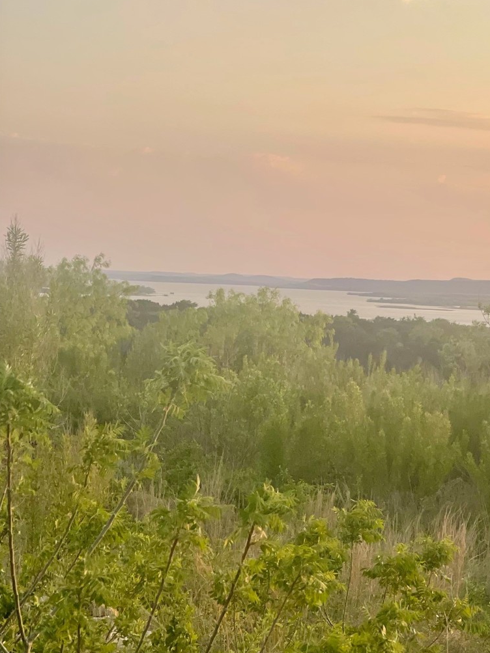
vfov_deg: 20.0
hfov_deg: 15.0
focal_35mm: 98
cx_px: 373
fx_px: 1850
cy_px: 334
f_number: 2.2
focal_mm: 7.5
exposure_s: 1/230
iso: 20
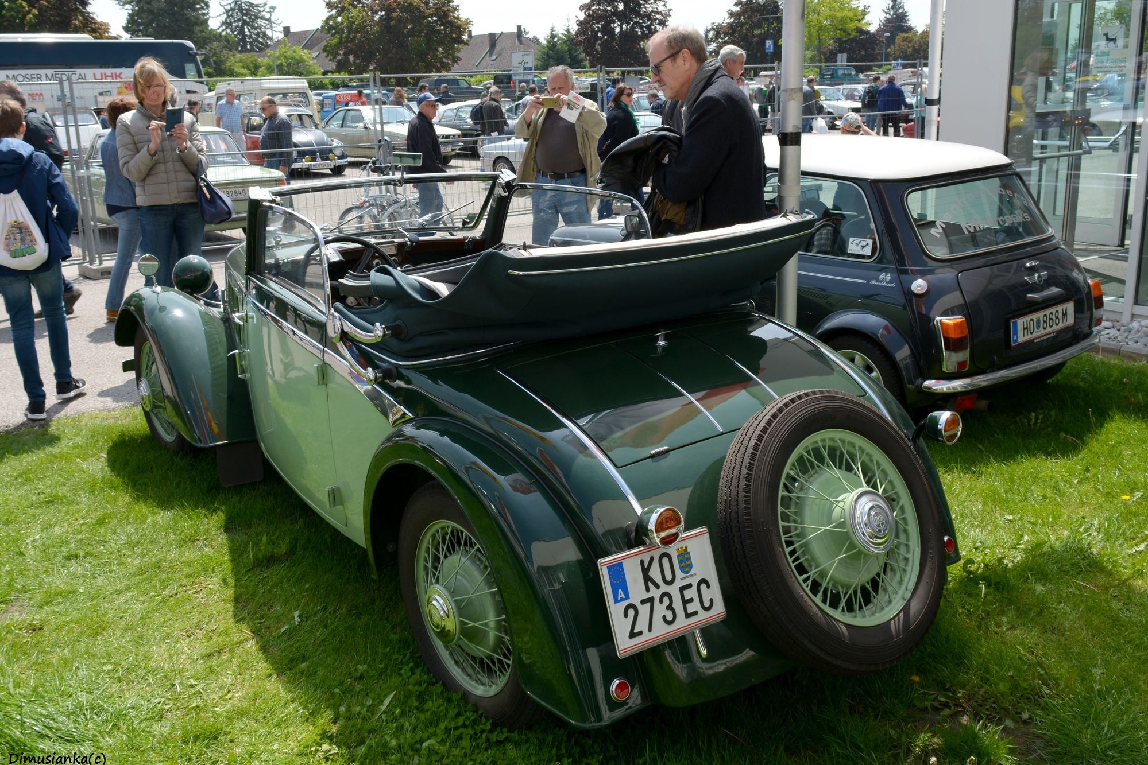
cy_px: 382
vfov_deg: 47.9
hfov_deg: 67.4
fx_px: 861
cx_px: 574
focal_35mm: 27
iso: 160
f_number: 8
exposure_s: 1/250
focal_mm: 18
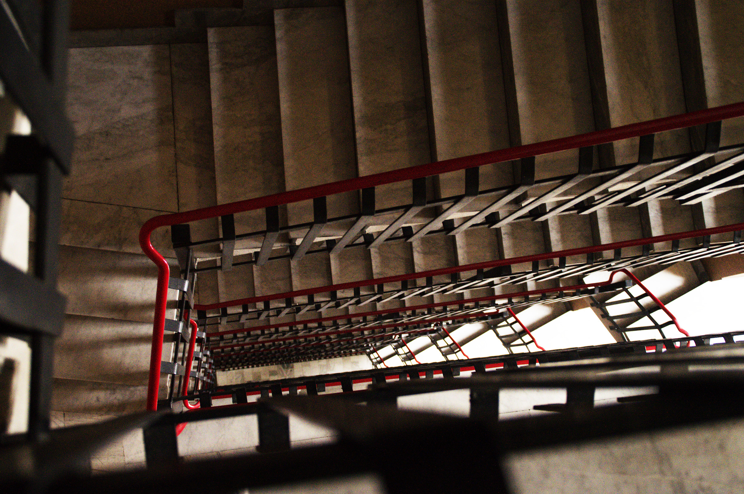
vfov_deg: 31.8
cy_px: 247
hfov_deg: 46.4
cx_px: 372
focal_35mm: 42
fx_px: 867
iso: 3200
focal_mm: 28
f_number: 4
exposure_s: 1/40
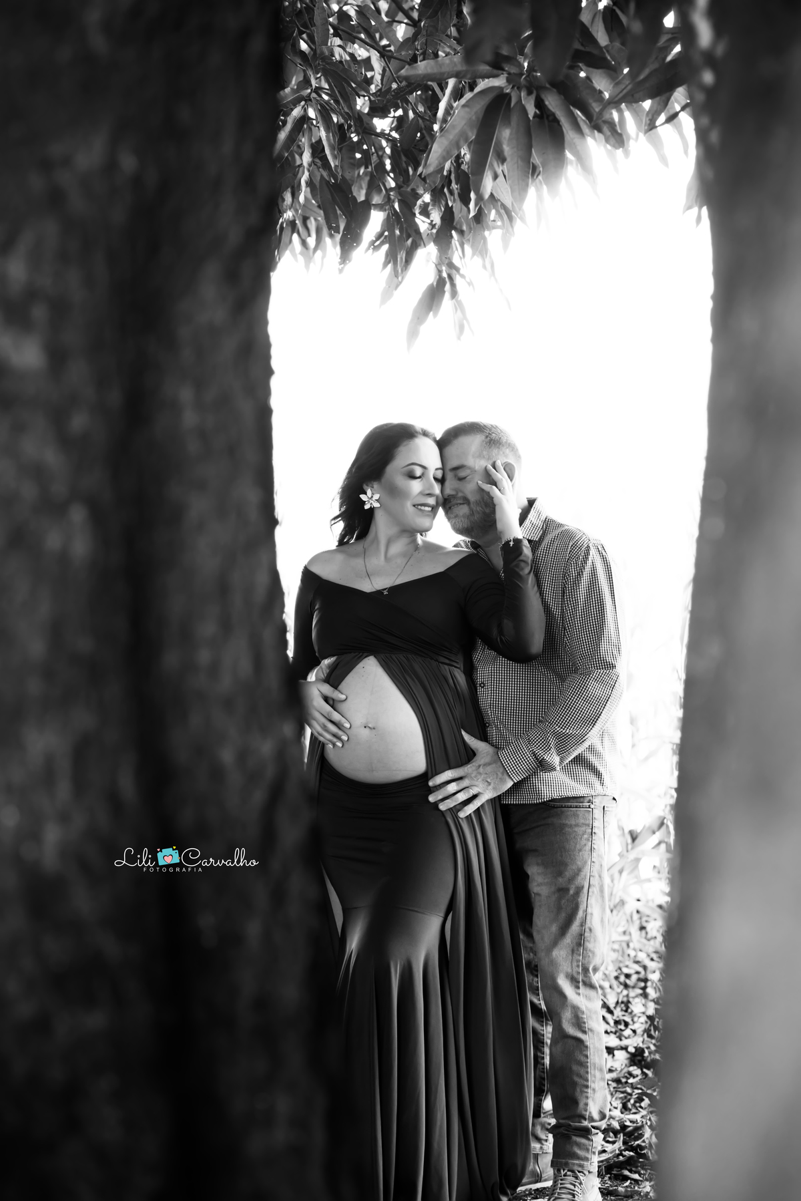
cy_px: 600
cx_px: 400
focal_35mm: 70
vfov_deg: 28.8
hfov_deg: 19.5
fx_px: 2334
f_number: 4.5
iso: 800
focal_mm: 70
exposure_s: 1/200
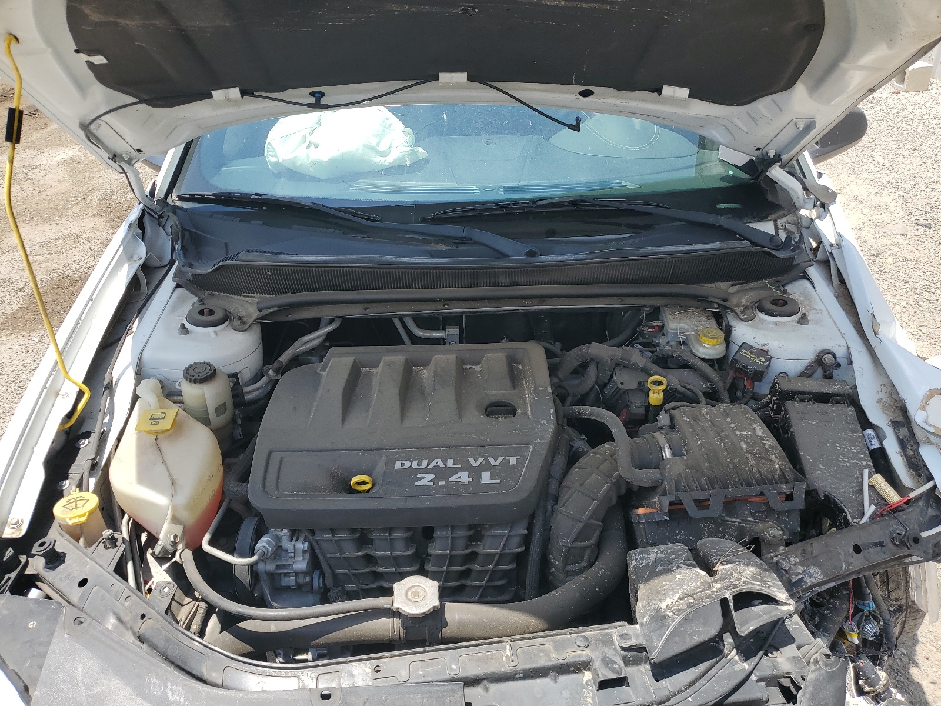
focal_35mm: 26
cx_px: 470
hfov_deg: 67.3
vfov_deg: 53.1
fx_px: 707
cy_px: 353
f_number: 1.5
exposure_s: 1/1429
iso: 50
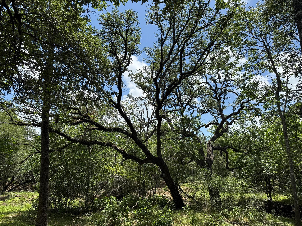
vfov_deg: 56.8
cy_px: 113
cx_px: 151
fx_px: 209
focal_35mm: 24
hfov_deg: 71.6
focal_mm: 6.76
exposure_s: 1/3584
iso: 100
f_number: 1.78
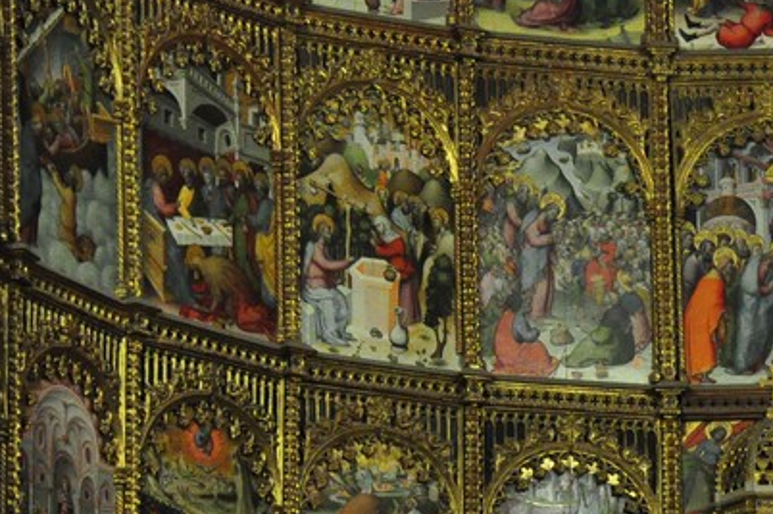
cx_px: 838
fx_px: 5324
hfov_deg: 8.2
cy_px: 628
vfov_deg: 5.5
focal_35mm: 248
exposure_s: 1/30
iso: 3200
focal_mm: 65
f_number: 5
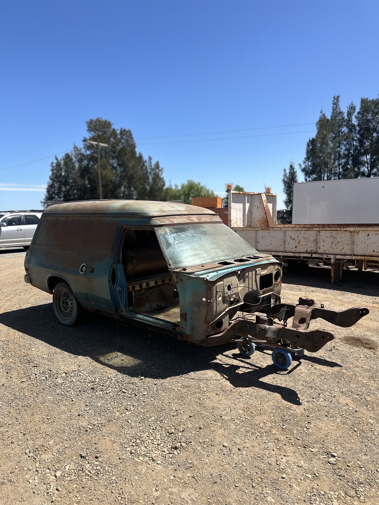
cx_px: 190
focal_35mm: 24
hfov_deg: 56.8
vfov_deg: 71.6
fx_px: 350
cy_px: 252
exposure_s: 1/4545
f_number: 1.78
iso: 80
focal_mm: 6.86
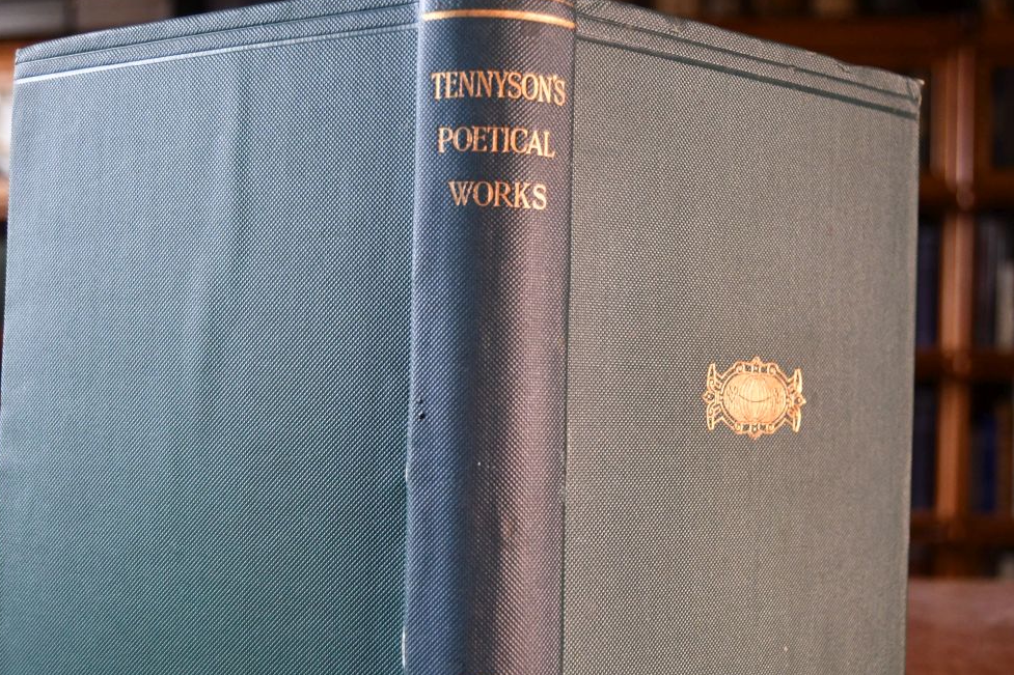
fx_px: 1211
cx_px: 520
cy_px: 424
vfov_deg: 31.0
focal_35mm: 43
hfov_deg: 45.4
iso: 1250
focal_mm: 20
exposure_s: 1/125
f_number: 3.5
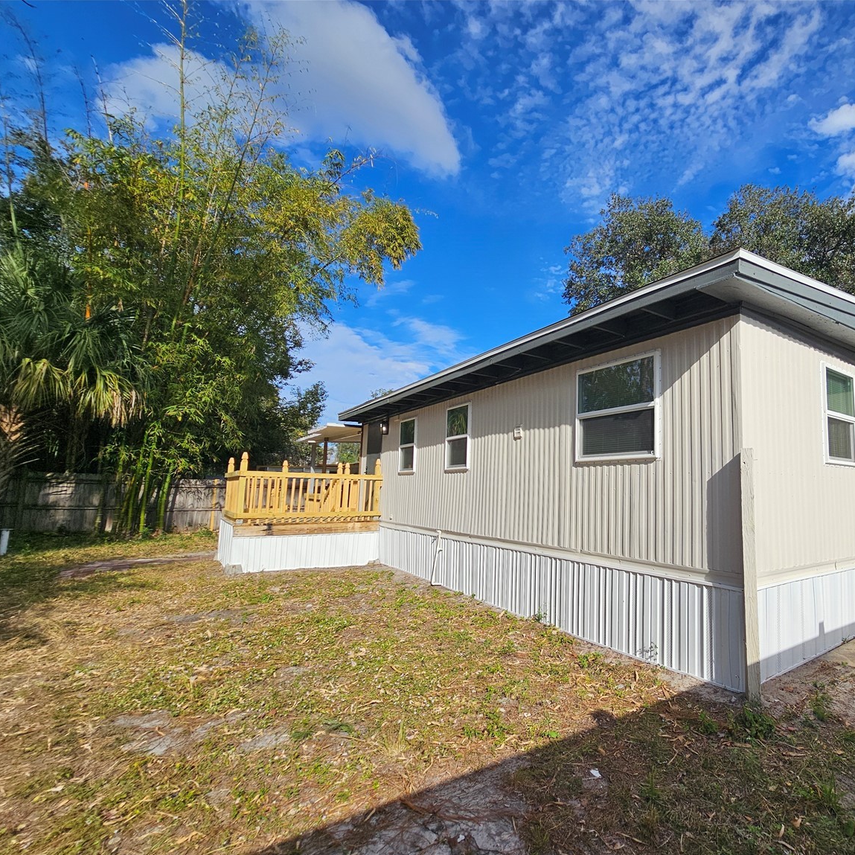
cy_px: 446
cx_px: 579
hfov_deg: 84.0
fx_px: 447
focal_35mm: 16
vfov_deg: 87.4
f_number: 2.2
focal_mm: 2.2
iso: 50
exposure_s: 1/3747
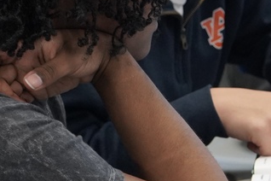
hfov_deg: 14.0
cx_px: 264
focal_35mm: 145
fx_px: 1091
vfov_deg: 9.4
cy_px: 12
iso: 3200
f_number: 4.5
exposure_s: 1/160
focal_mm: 45
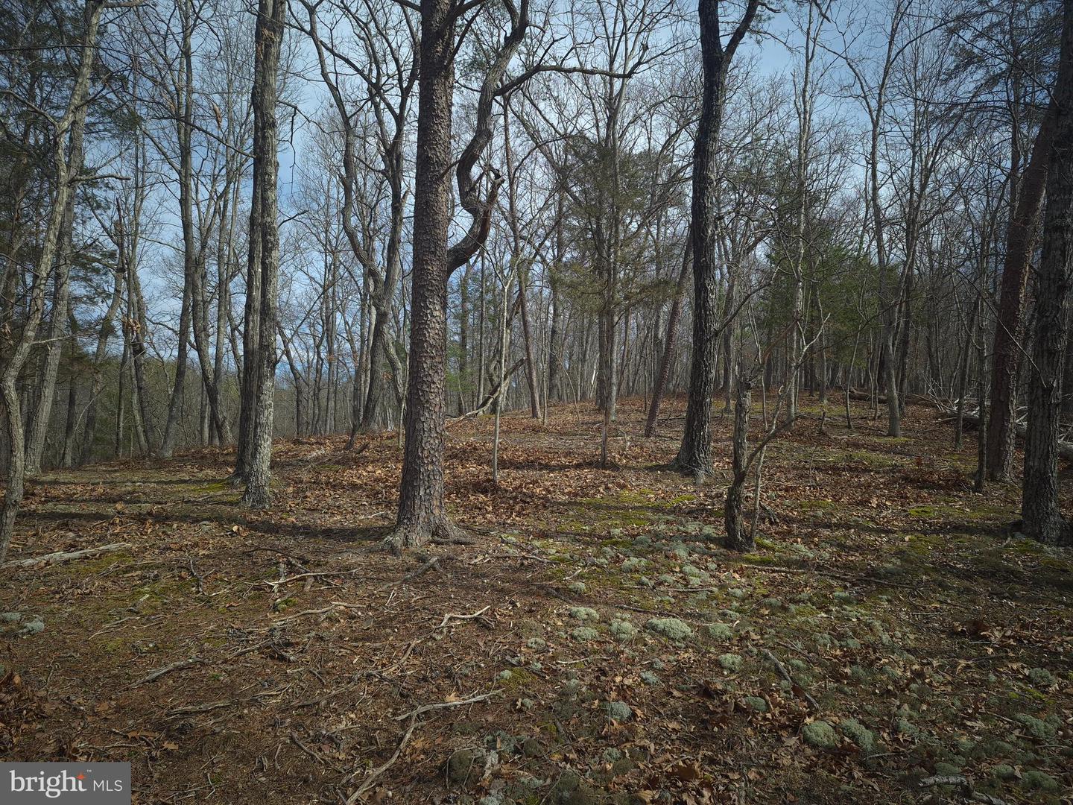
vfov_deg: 58.9
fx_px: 713
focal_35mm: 23
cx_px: 536
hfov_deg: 73.9
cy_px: 402
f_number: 1.8
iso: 25
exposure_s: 1/718
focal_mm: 5.4
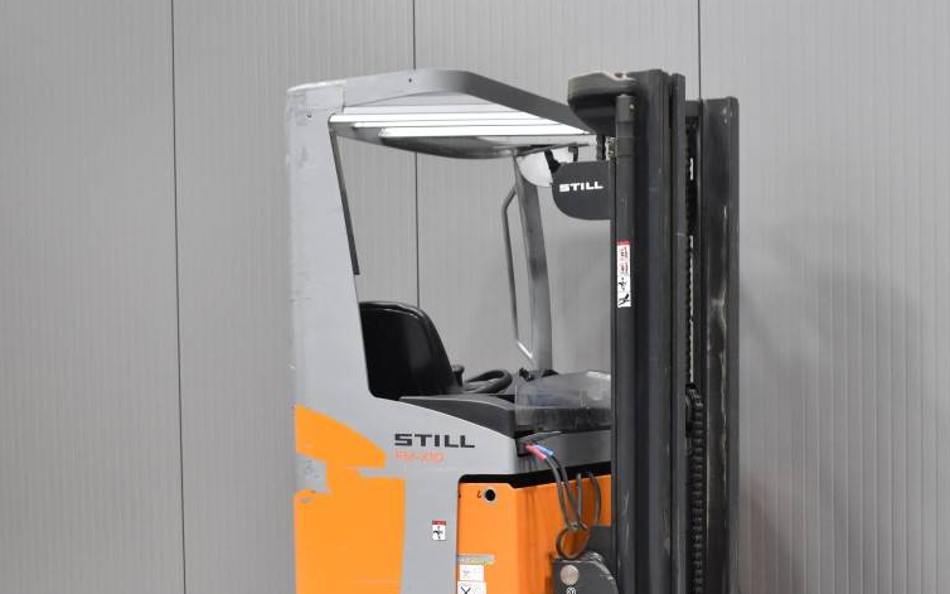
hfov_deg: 33.3
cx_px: 619
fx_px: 1574
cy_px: 469
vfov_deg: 21.1
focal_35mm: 61
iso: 1600
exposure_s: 1/50
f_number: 4.5
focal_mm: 25
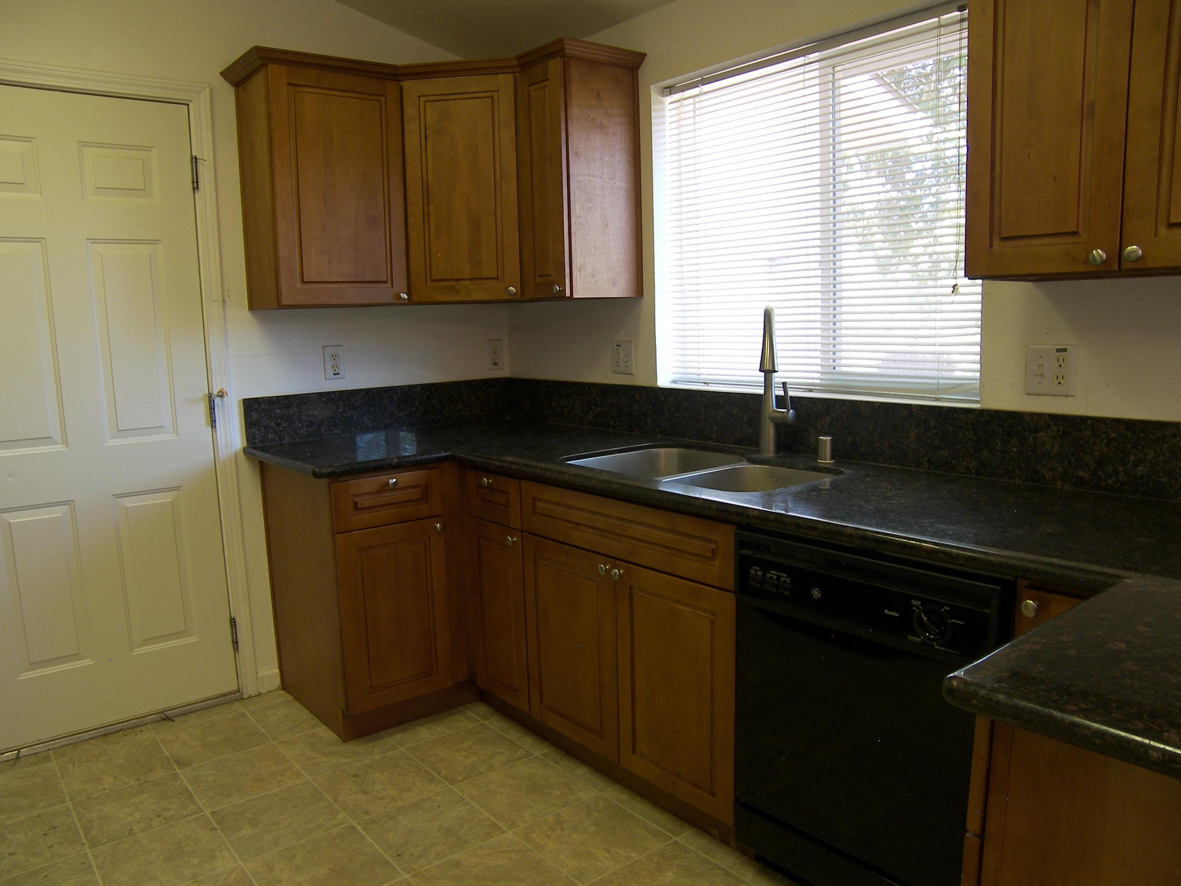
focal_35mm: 26
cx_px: 586
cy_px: 457
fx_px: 887
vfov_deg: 53.1
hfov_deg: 67.3
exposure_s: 1/10
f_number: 2.8
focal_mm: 5
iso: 50
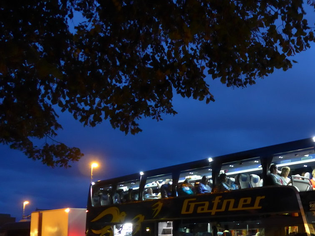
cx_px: 237
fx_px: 418
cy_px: 175
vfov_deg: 31.0
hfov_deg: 40.1
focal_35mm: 46
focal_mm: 6
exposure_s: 1/5
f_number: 2
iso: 800
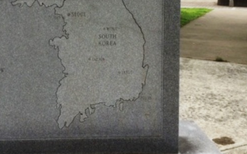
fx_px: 458
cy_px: -9
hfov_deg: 29.8
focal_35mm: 68
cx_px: 69
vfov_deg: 18.5
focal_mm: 3.3
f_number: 2.4
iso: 25
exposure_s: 1/479
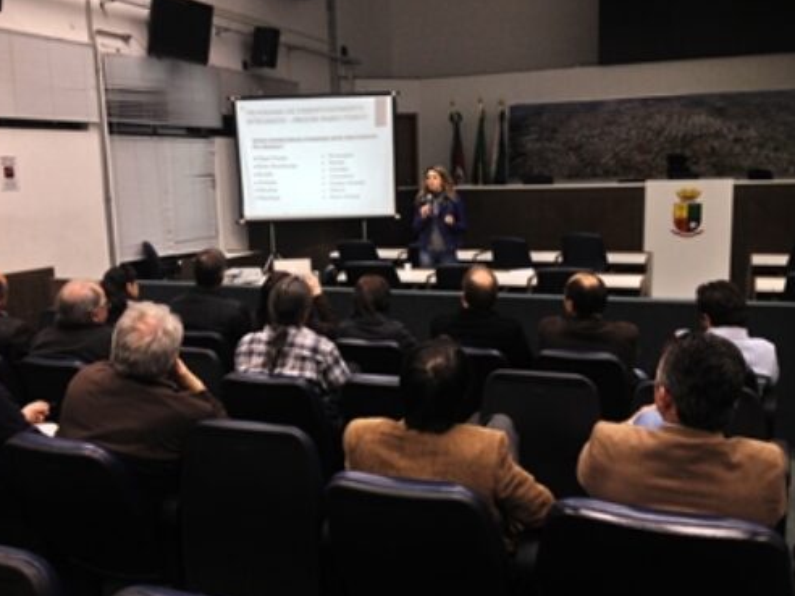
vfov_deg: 38.7
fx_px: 850
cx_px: 402
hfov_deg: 50.1
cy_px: 300
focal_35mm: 37
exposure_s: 1/20
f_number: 2.4
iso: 64
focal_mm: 4.28
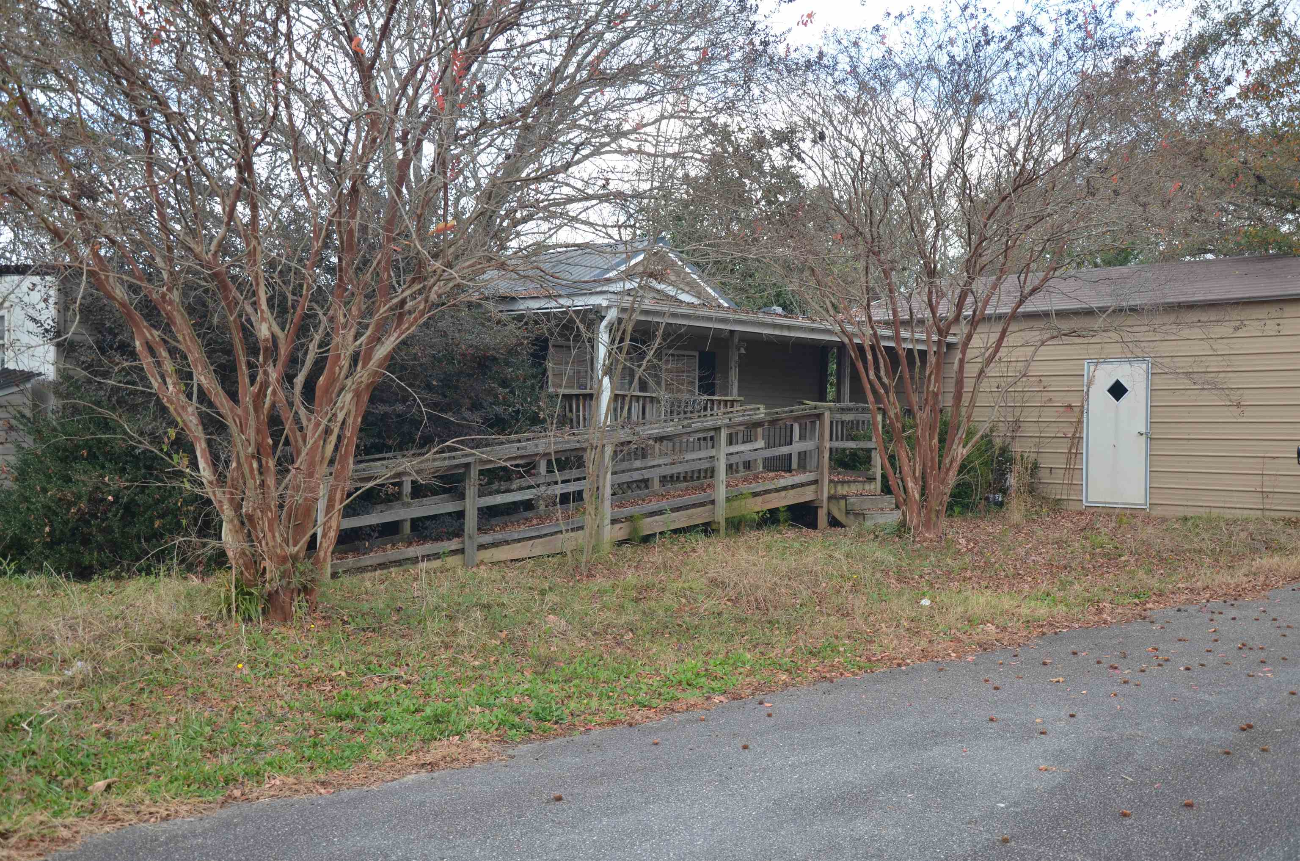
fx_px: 1351
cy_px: 430
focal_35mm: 38
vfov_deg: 35.3
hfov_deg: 51.4
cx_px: 650
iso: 200
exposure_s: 1/125
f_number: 5.6
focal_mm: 25
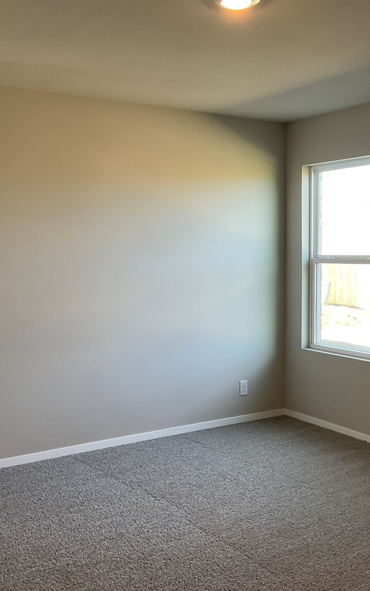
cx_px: 229
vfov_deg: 47.2
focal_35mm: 42
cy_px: 297
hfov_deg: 30.4
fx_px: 678
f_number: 1.8
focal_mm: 3
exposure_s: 1/60
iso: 50
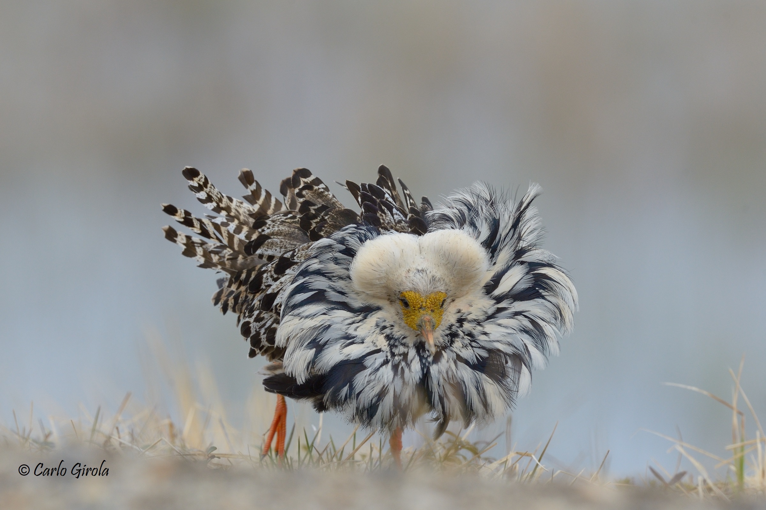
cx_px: 383
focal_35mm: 600
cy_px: 255
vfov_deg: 2.3
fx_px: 12766
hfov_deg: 3.4
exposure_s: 1/1000
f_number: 9
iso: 900
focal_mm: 600
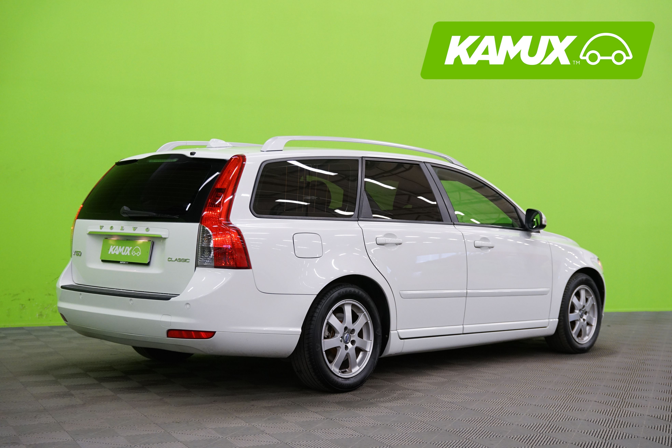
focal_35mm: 53
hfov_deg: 37.5
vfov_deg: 25.5
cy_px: 224
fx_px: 989
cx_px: 336
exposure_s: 1/60
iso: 2000
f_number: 4
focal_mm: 53
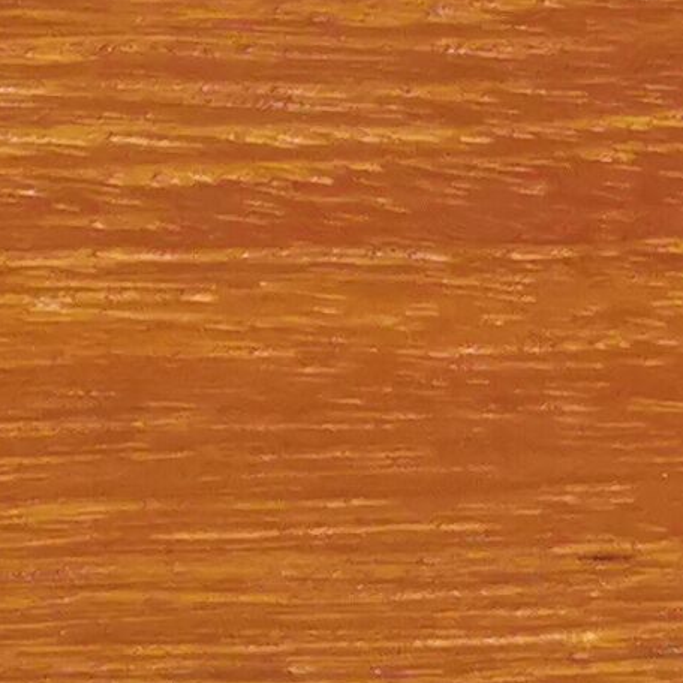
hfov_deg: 7.6
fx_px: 4264
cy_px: 343
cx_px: -1571
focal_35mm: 191
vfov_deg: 9.2
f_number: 1.8
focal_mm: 5.58
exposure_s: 1/50
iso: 200
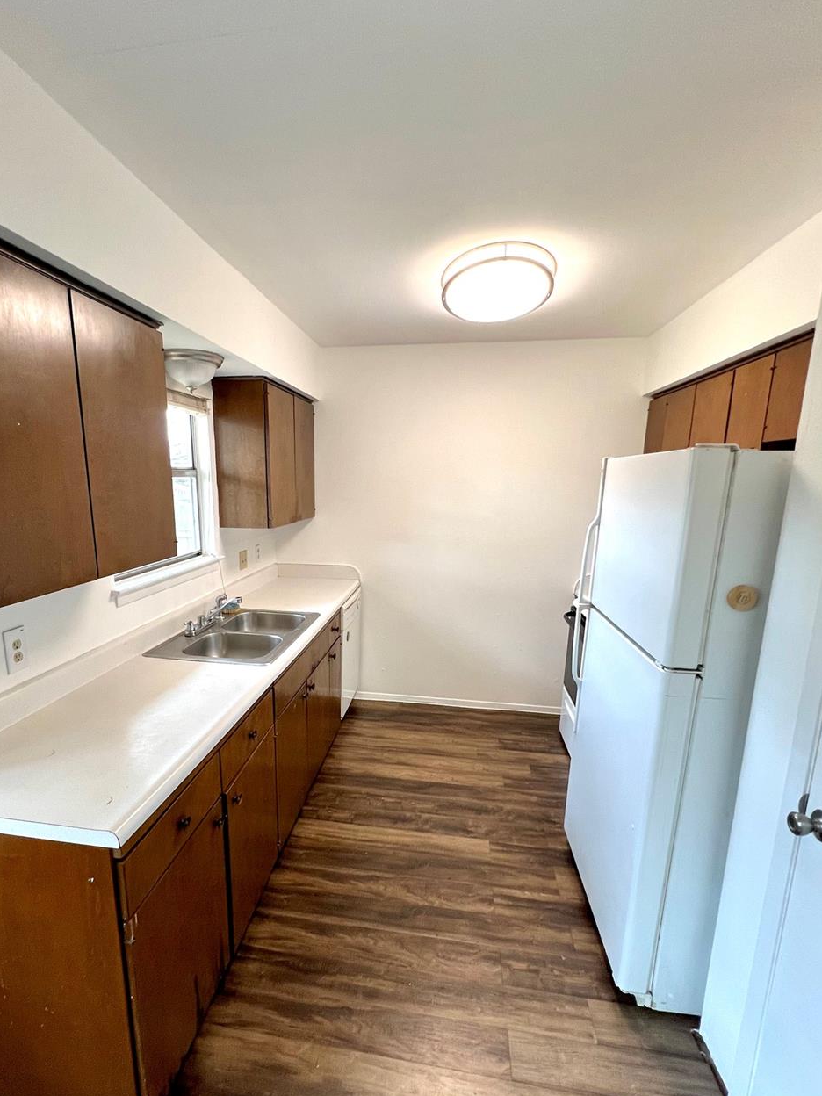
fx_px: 507
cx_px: 361
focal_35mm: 16
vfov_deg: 94.2
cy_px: 602
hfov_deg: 77.8
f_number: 1.8
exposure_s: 1/120
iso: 200
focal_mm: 1.57
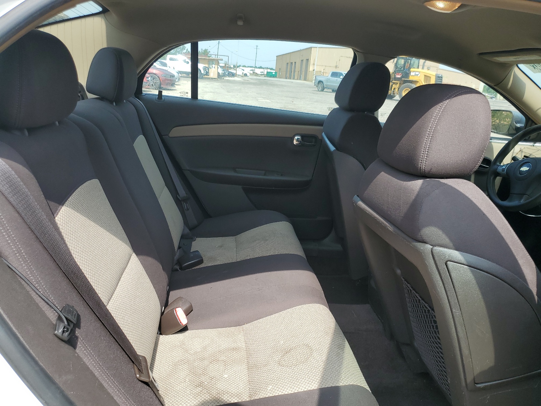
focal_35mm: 26
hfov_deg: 67.3
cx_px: 270
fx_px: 406
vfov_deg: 53.1
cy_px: 203
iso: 50
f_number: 1.5
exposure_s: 1/1250
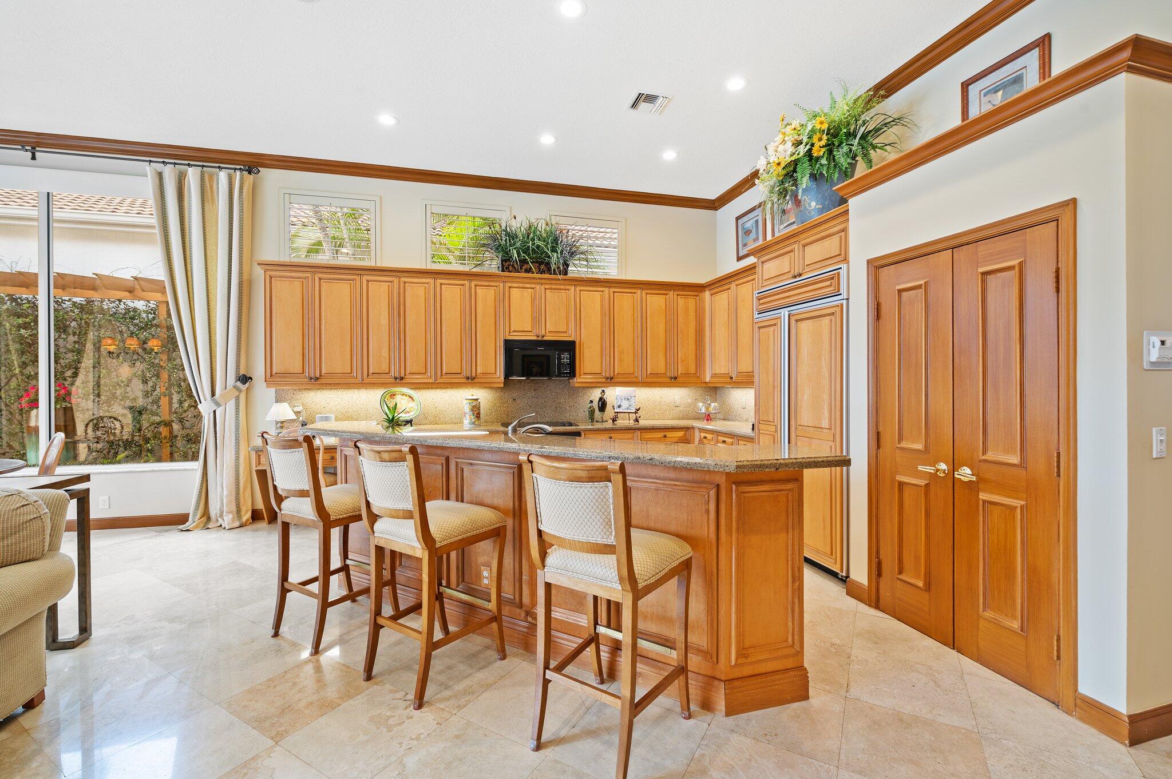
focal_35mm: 15
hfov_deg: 100.4
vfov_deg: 77.2
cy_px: 390
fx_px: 488
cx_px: 586
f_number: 8
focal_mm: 15
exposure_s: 1/1.25
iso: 200
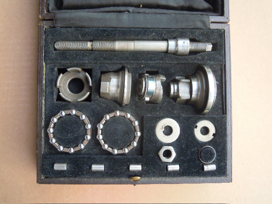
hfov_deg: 63.4
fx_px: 220
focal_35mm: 28
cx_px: 136
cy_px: 102
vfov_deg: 49.7
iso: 400
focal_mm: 5
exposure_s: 1/40
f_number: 2.7
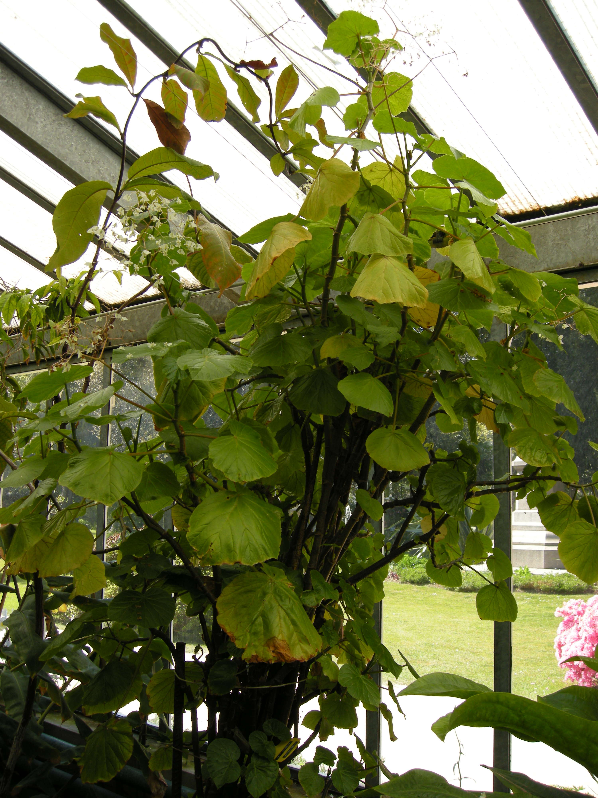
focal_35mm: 35
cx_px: 299
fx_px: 806
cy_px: 399
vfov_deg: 52.6
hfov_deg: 40.7
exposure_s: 1/144
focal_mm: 7.5
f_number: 3.8
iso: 64
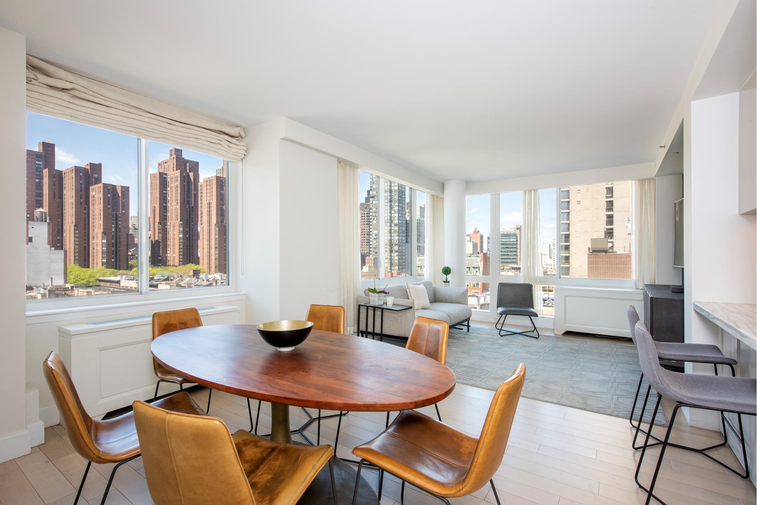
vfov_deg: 70.5
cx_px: 378
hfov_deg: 93.3
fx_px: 358
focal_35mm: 17
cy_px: 252
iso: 320
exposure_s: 1/13
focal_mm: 17
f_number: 10
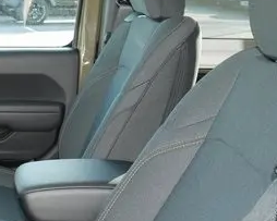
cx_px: -41
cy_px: 158
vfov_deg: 22.0
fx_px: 565
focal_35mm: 69
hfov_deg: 25.2
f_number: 5
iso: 400
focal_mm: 14
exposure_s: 1/60
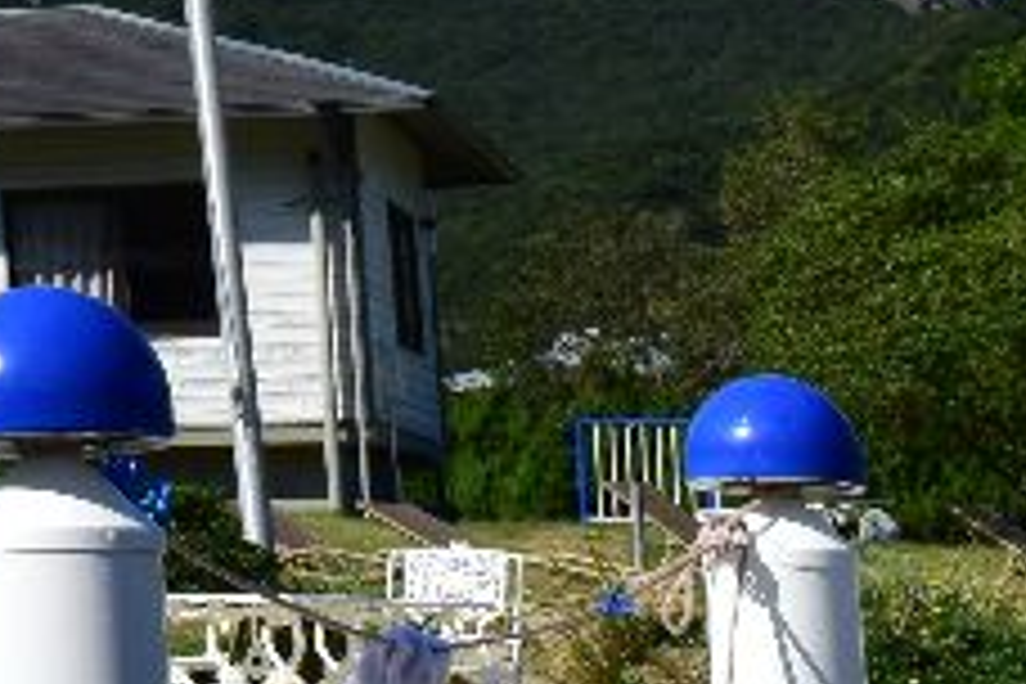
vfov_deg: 9.1
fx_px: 4047
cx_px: -608
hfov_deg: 13.4
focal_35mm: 142
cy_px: -639
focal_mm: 18
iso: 200
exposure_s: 1/250
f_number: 16
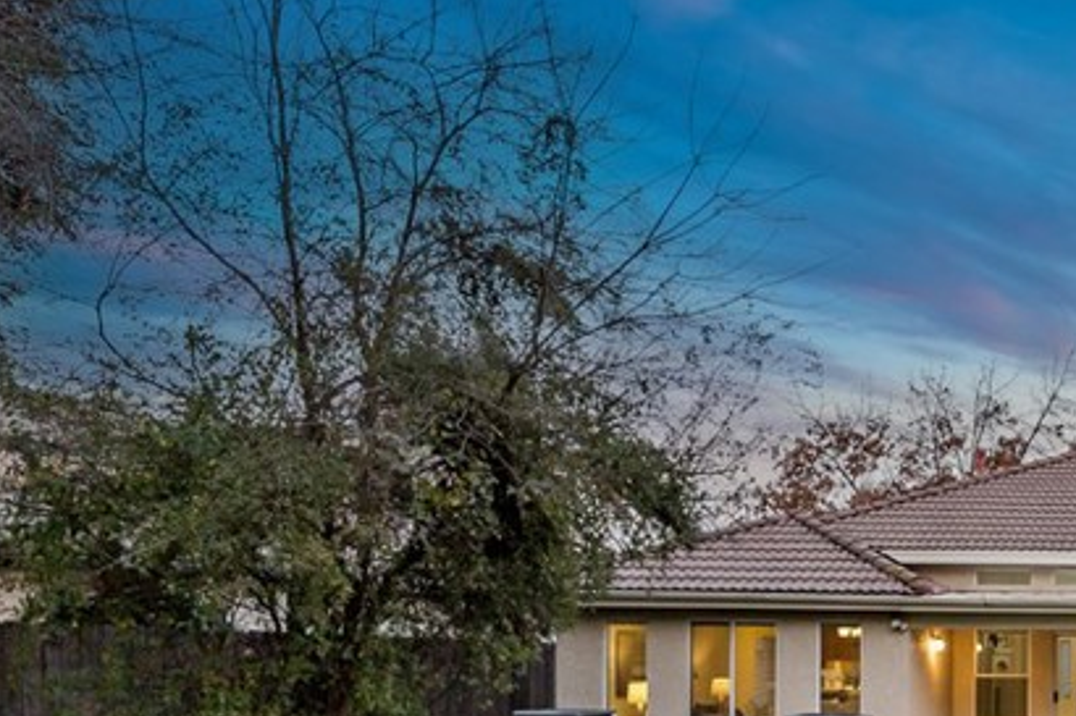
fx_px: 1046
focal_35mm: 35
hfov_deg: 42.6
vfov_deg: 35.3
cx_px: 1186
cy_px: 662
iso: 1250
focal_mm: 14
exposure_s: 1/160
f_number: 3.5
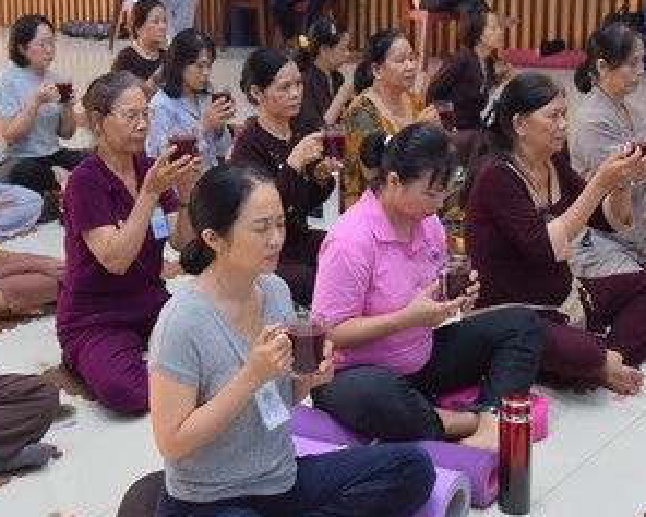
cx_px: 190
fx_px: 1377
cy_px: 171
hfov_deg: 26.2
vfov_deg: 21.2
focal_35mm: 72
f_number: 5
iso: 1250
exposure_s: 1/100
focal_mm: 35
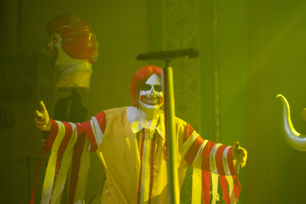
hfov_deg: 19.5
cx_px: 153
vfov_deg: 13.0
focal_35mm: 105
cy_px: 102
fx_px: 892
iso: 6400
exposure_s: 1/160
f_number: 4
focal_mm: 105
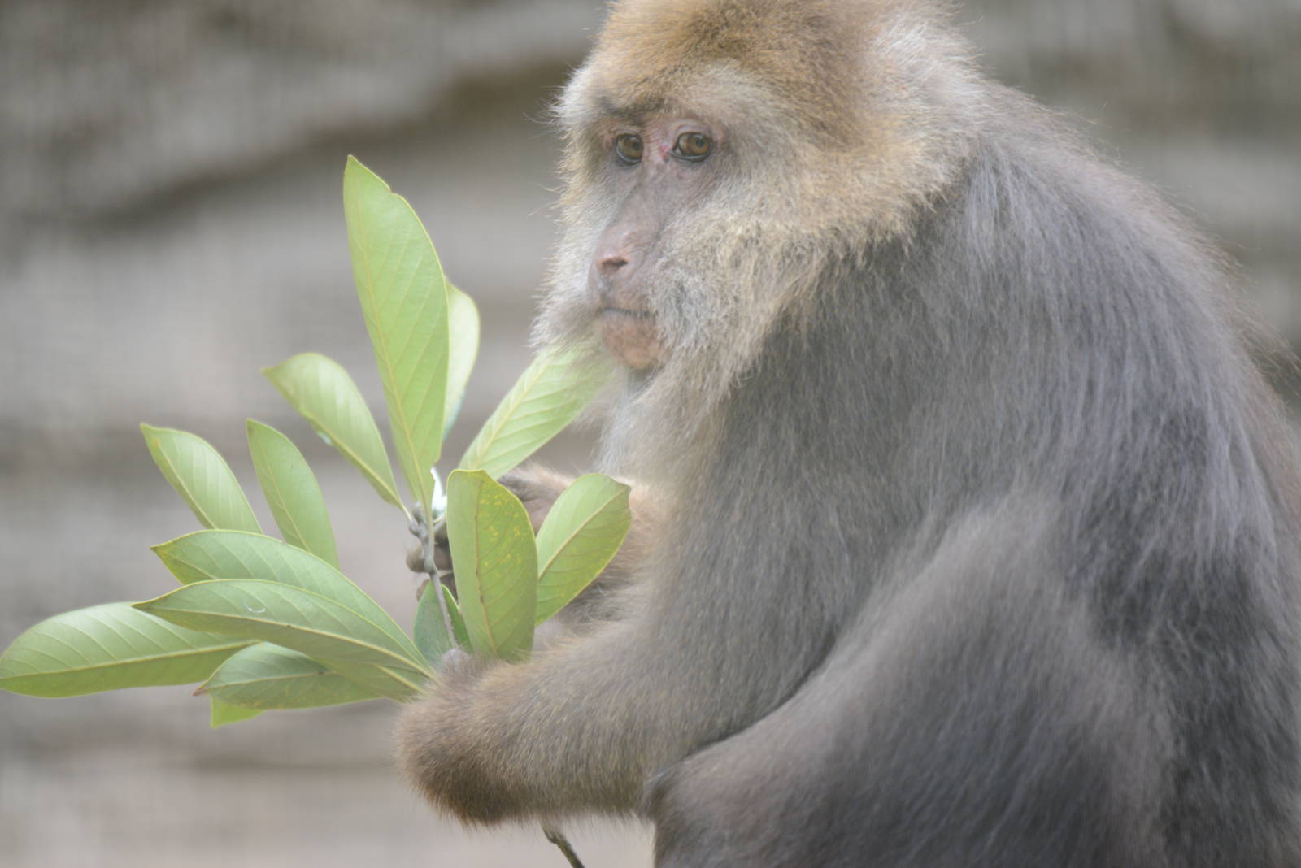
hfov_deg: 3.4
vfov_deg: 2.3
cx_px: 650
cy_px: 434
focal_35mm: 600
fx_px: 21690
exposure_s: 1/125
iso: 1000
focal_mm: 600
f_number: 6.3
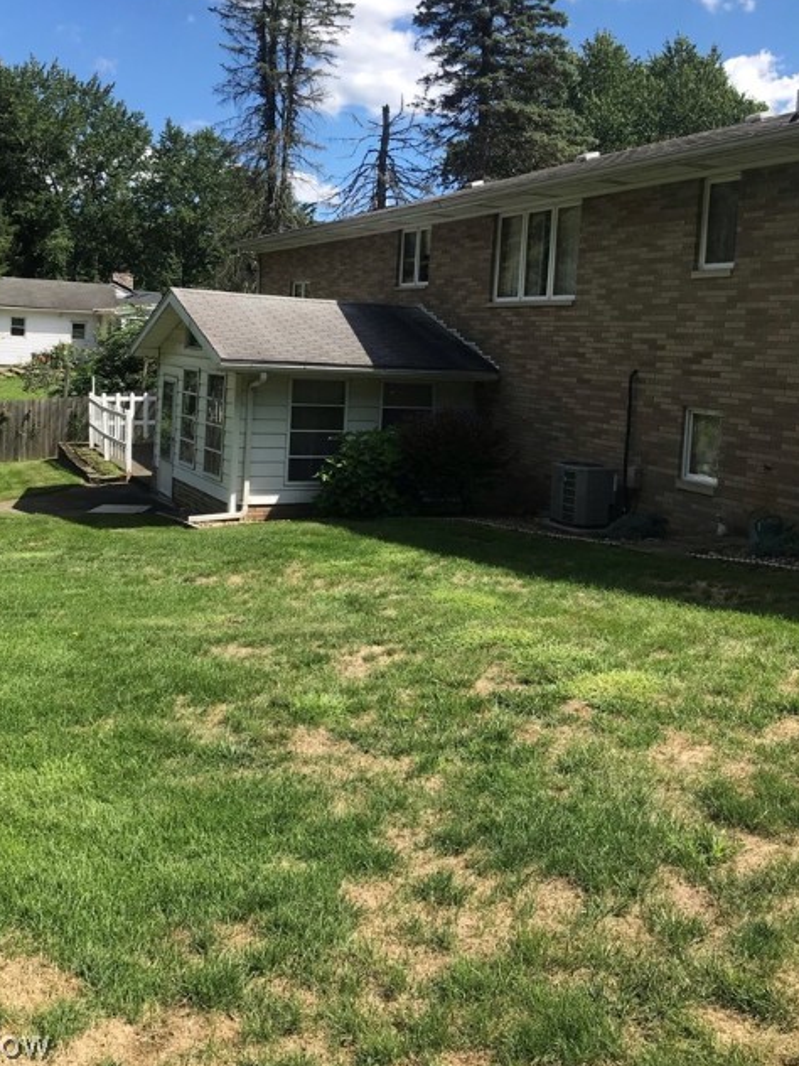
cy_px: 423
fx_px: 1046
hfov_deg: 41.7
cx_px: 361
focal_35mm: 34
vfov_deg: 53.6
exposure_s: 1/1681
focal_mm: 3.99
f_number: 1.8
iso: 20
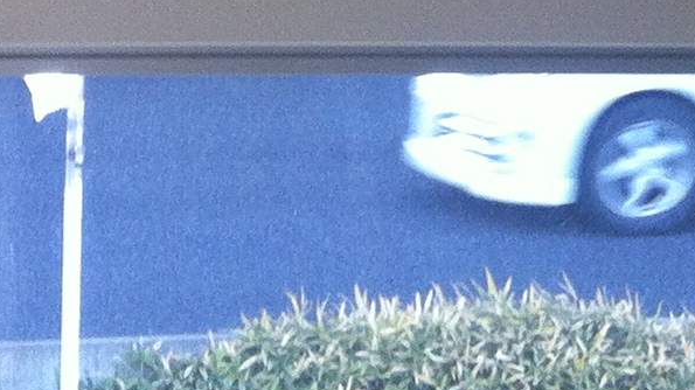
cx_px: 217
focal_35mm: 166
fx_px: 3058
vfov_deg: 6.8
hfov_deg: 12.9
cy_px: -593
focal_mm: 3.85
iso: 125
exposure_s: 1/120
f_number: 2.8
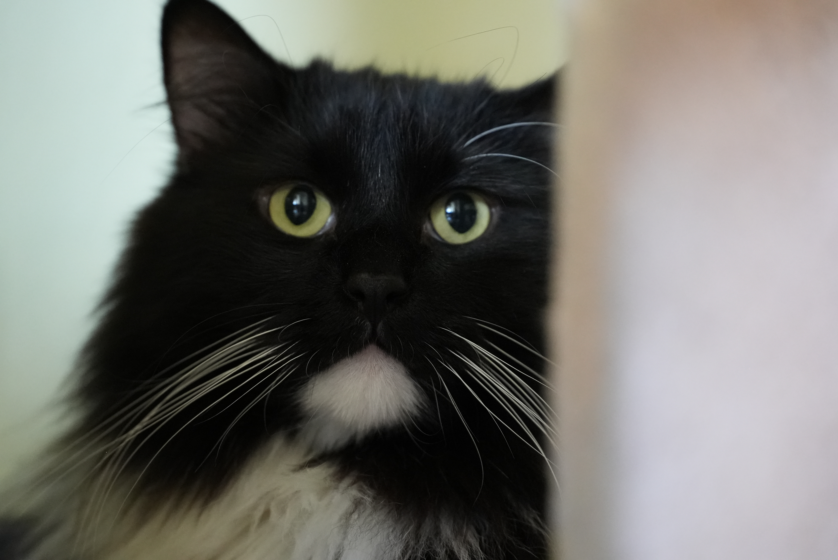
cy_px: 280
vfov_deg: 10.7
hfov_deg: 16.0
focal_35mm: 128
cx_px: 419
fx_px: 2981
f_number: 4
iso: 12800
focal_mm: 128
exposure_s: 1/100
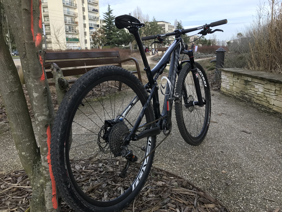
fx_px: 228
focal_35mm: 28
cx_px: 141
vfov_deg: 49.7
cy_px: 106
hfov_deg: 63.4
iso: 20
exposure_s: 1/360
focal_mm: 3.99
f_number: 1.8
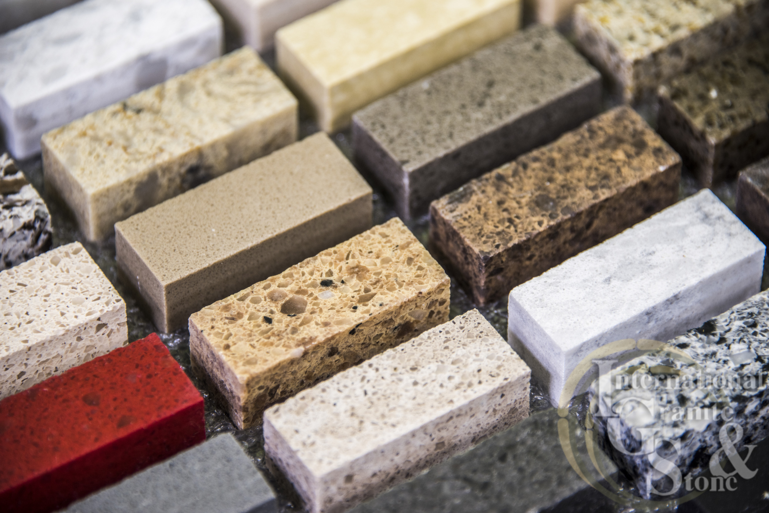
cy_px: 256
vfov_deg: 4.6
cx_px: 384
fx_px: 6409
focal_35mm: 300
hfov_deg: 6.9
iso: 200
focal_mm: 300
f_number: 5.6
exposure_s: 1/60
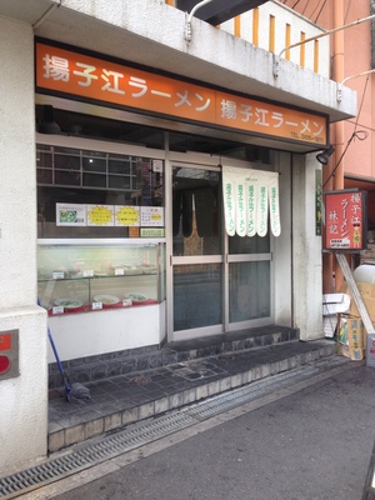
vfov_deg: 55.4
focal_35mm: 33
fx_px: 477
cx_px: 188
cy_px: 250
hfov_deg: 42.9
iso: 50
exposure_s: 1/287
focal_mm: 4.12
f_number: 2.4
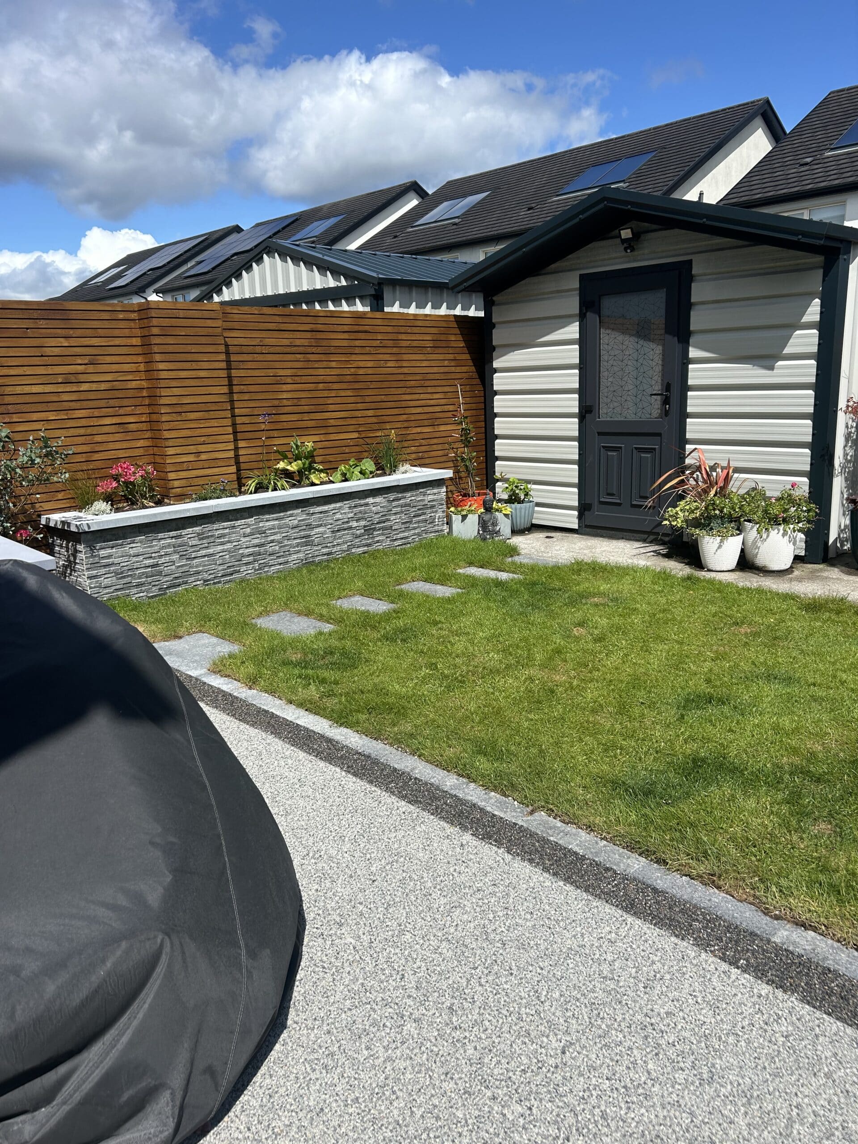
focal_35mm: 26
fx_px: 859
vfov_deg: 67.3
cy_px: 572
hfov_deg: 53.1
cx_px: 429
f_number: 1.5
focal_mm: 5.7
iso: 50
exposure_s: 1/5319
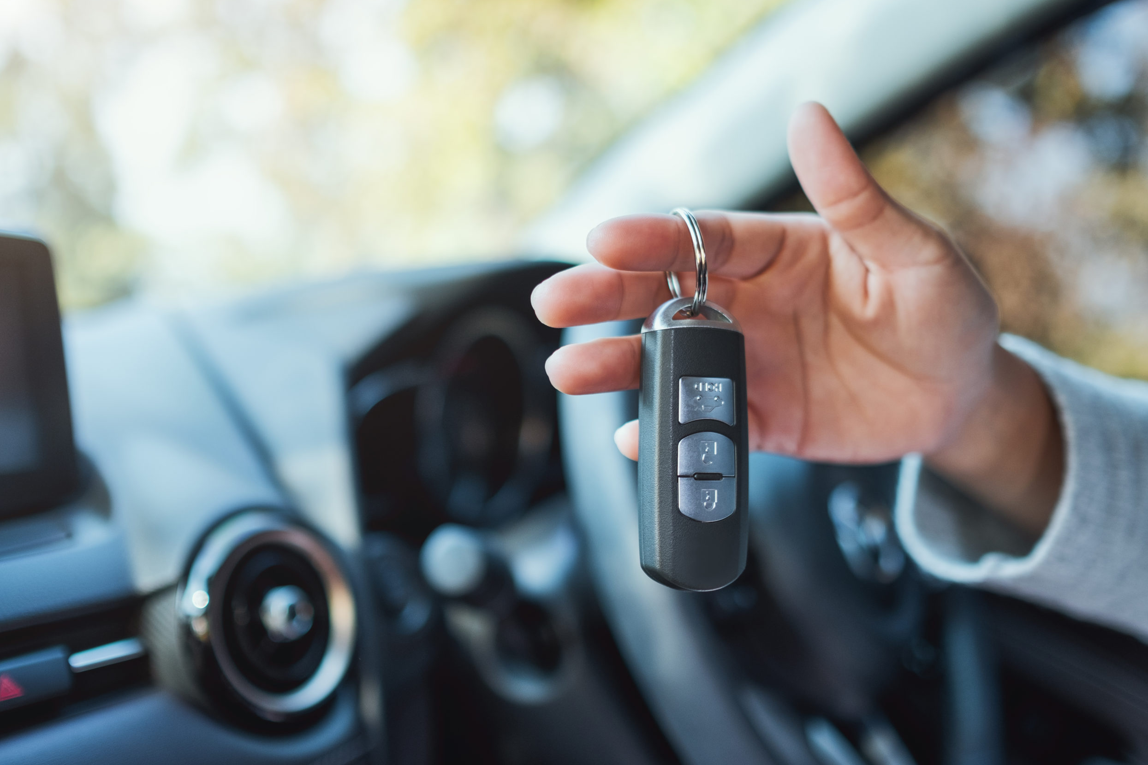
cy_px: 388
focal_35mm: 36
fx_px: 1148
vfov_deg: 36.9
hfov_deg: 53.1
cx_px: 572
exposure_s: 1/125
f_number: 1.6
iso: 200
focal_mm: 23
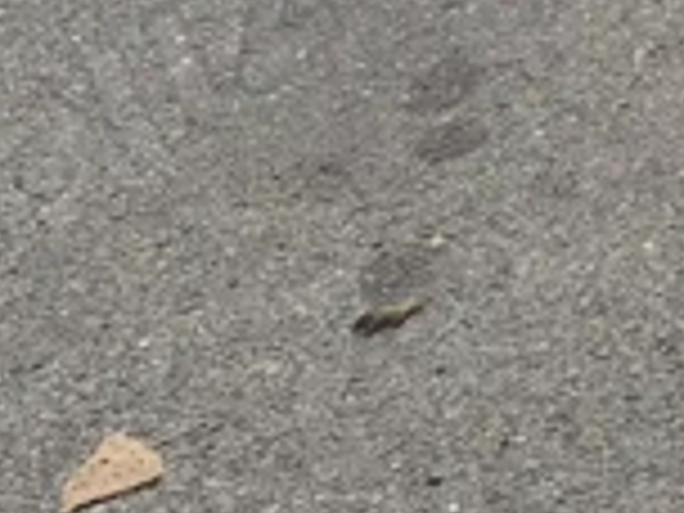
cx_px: 1778
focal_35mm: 151
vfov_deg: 8.3
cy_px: -1017
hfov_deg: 10.7
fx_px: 2984
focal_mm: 5.4
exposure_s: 1/2904
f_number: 1.8
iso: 25
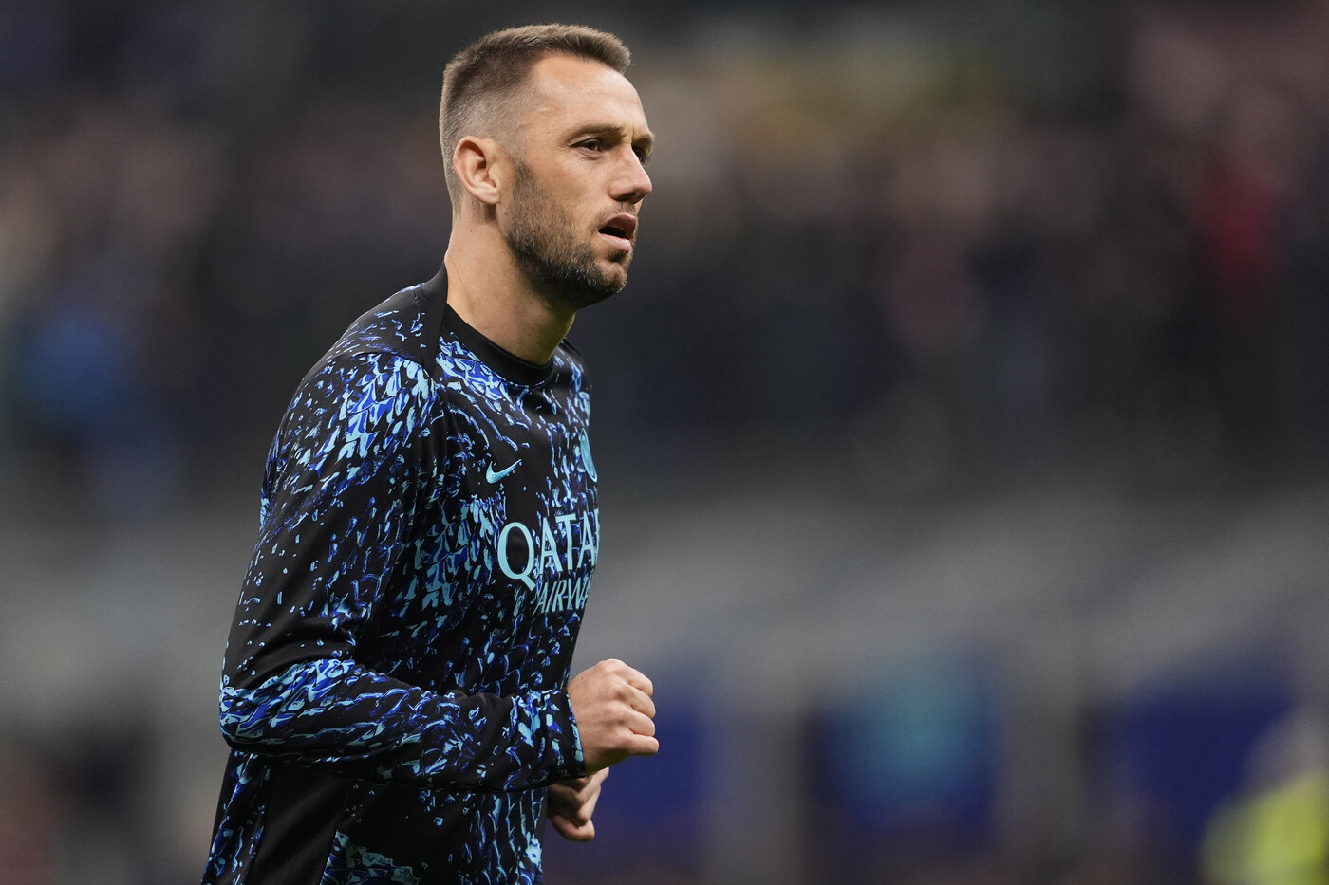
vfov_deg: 3.4
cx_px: 664
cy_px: 442
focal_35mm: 400
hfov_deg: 5.2
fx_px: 14764
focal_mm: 400
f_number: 2.8
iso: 2000
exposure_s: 1/1600
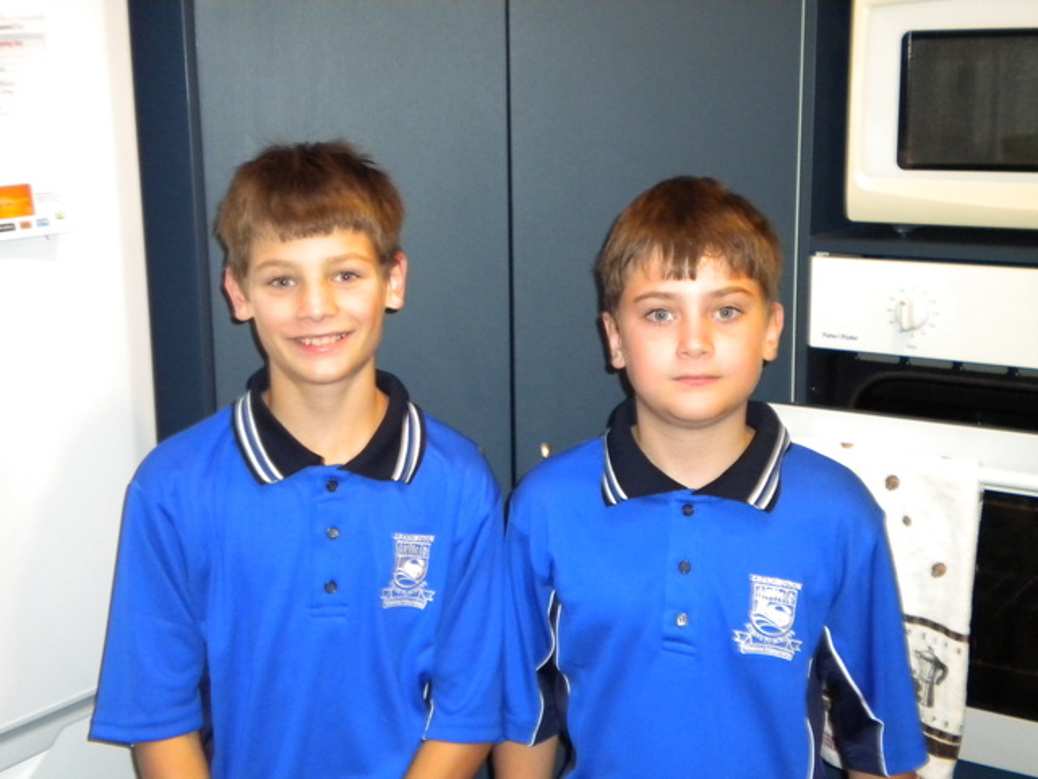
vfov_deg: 28.0
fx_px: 1559
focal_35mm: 52
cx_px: 519
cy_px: 390
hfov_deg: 36.8
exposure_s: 1/30
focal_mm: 9.3
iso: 400
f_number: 3.9
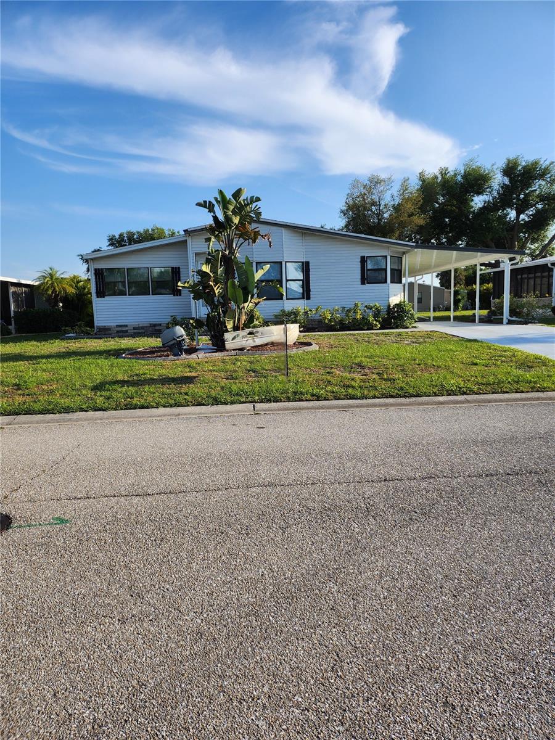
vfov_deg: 71.6
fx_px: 513
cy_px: 370
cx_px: 278
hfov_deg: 56.8
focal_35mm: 24
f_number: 1.8
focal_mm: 5
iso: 50
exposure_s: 1/2500
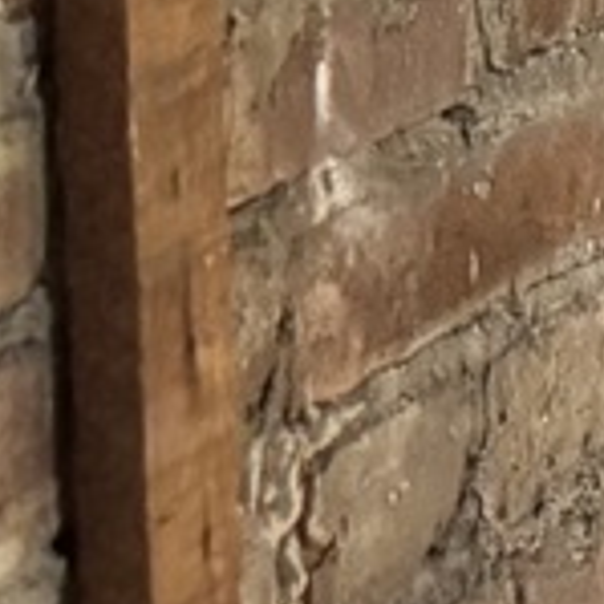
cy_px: -341
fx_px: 4047
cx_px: 2311
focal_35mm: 205
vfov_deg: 8.3
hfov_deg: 6.9
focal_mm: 6.76
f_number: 1.78
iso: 800
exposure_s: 1/57
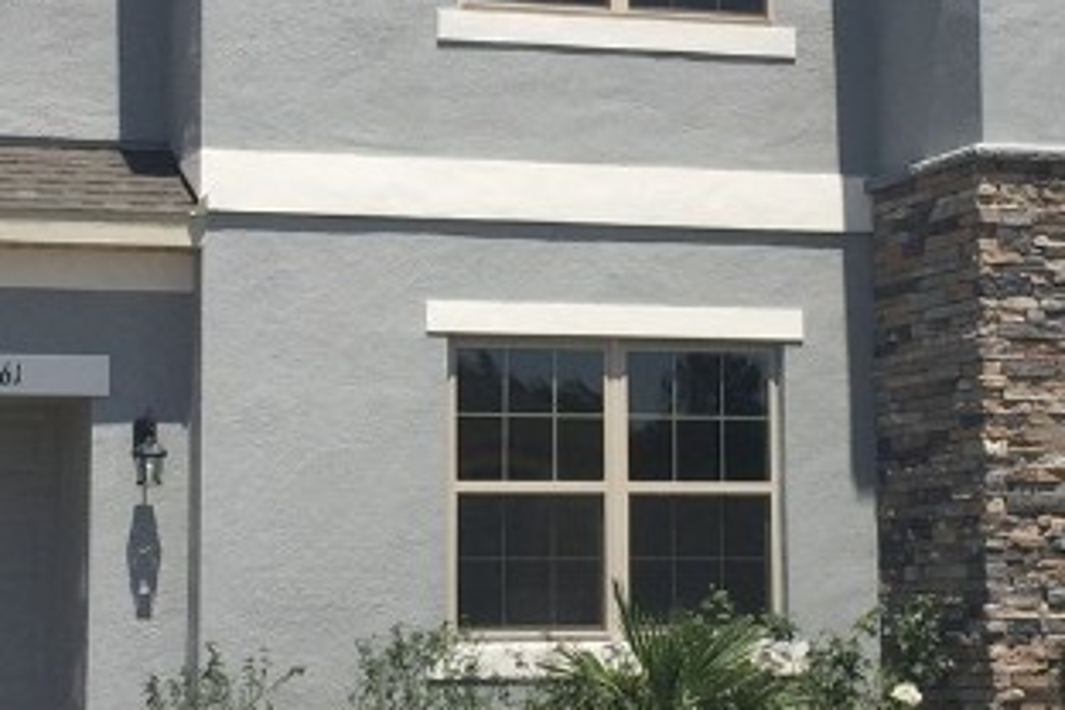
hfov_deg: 20.6
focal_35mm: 99
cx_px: 519
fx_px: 2929
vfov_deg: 13.8
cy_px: 229
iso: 32
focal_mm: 4.15
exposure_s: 1/3300
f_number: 2.2
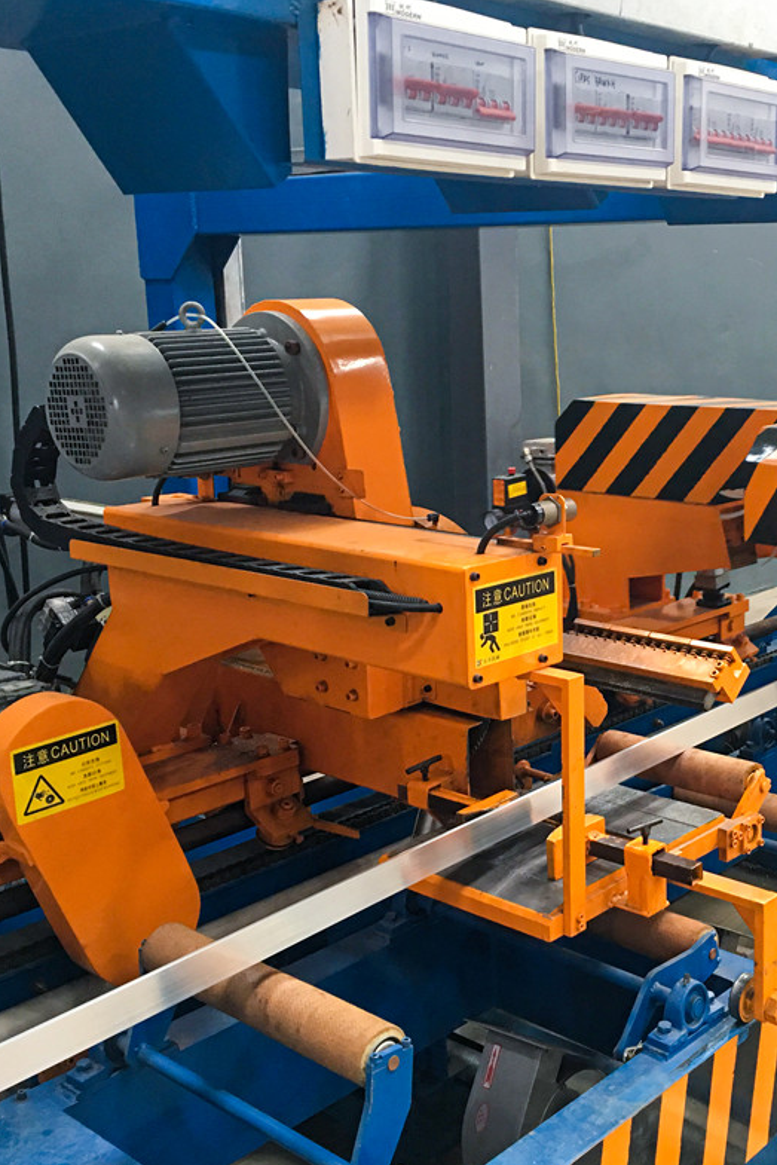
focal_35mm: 41
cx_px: 618
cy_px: 581
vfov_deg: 47.4
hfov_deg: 31.8
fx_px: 1327
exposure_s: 1/17
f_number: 2.2
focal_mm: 4.15
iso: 80
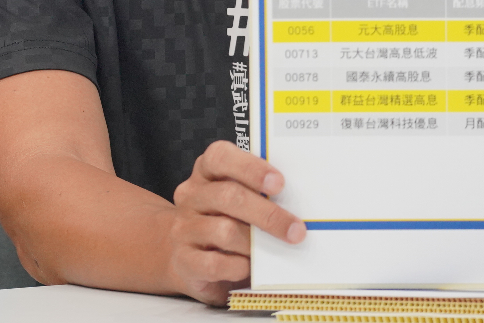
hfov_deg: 3.4
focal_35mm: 608
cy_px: -231
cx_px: 343
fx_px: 8175
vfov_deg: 2.3
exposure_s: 1/250
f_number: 5.6
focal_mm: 164
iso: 1600
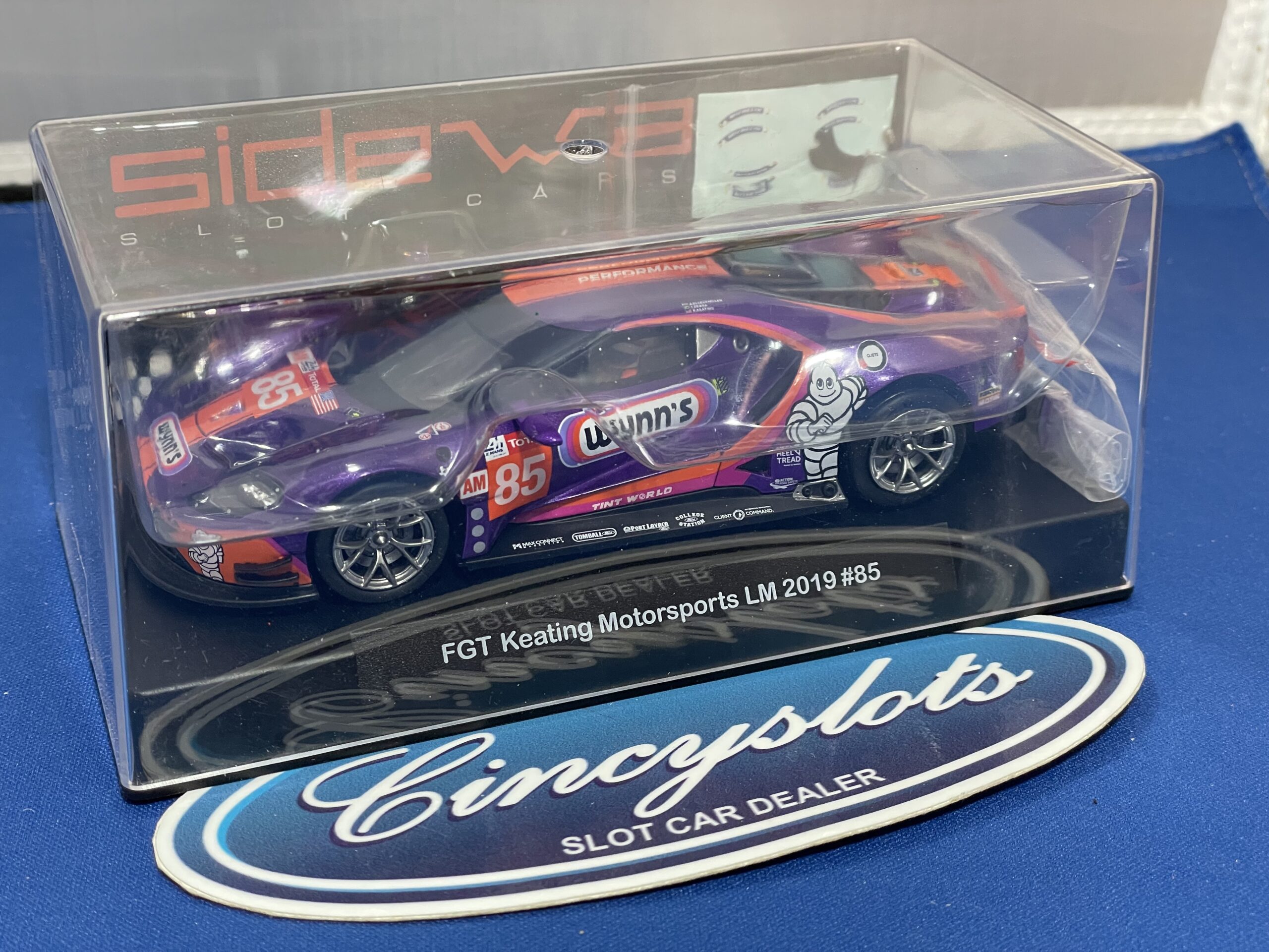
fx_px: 1906
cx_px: 634
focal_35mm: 52
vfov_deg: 28.0
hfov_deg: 36.8
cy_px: 476
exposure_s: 1/60
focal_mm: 6
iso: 200
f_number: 2
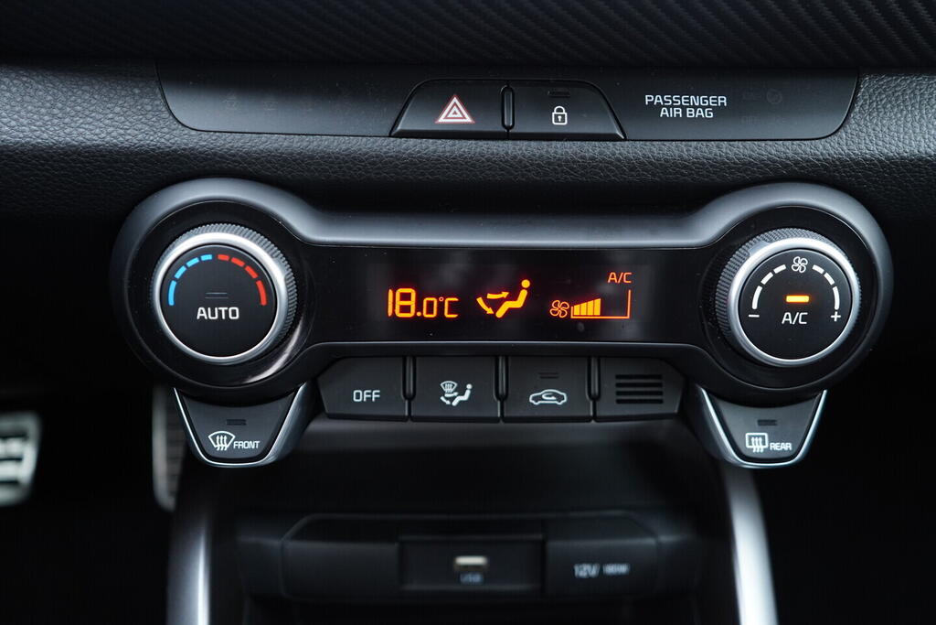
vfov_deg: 36.9
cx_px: 468
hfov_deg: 53.1
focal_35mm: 36
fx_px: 936
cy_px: 312
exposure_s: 1/40
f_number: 2.8
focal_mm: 24
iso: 800
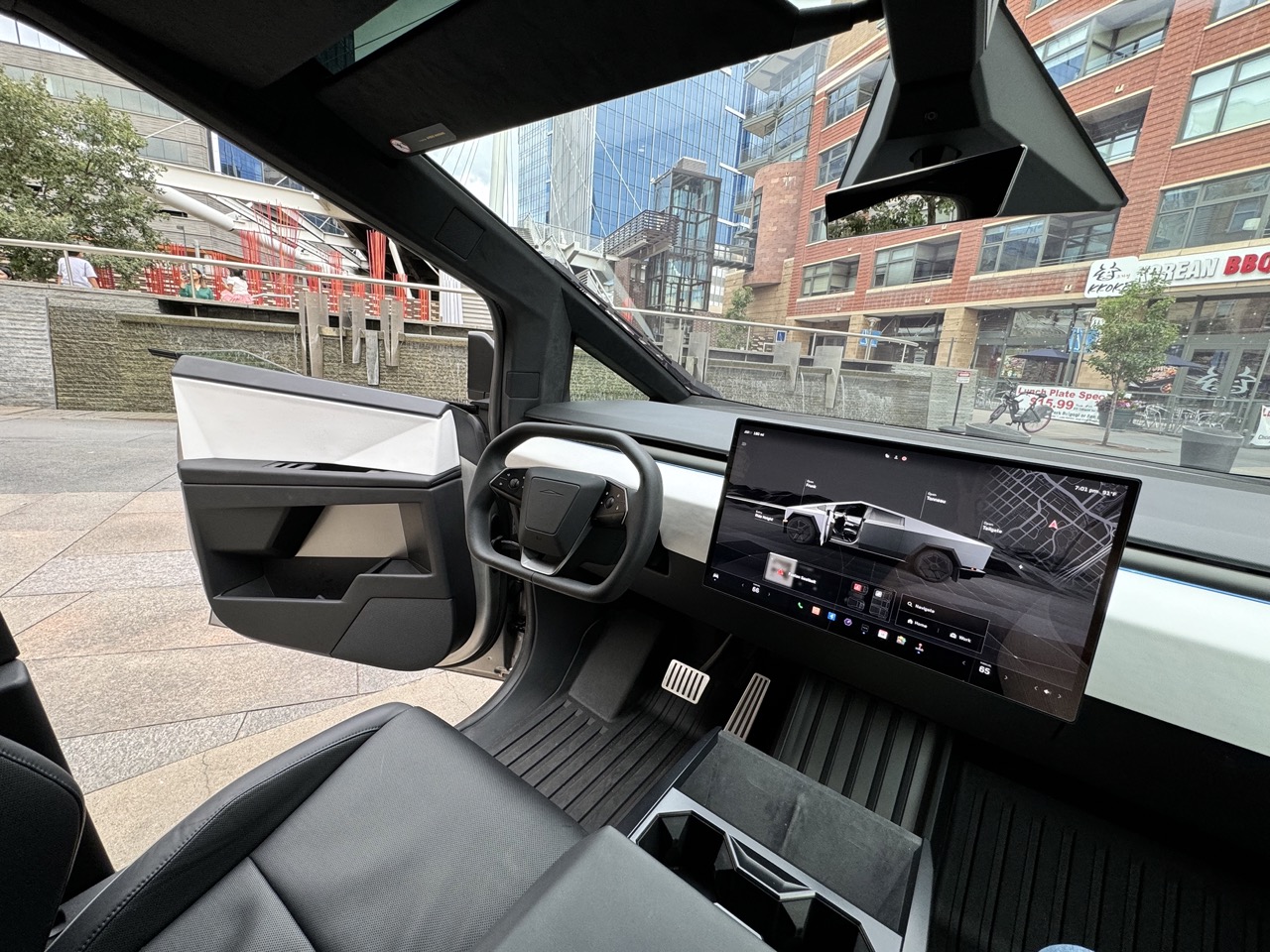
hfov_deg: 102.1
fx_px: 514
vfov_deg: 85.7
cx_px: 635
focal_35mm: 14
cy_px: 476
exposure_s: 1/84
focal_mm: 2.22
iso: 125
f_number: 2.2
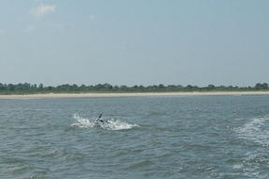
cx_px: 134
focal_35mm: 94
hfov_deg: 21.7
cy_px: 55
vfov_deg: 14.5
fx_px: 702
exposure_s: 1/1250
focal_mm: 28
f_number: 18
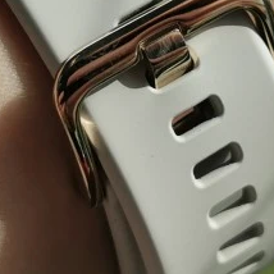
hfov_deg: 12.6
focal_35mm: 139
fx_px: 1245
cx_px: 150
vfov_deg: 12.5
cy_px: 40
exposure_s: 1/1678
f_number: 1.6
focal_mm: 5.56
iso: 50
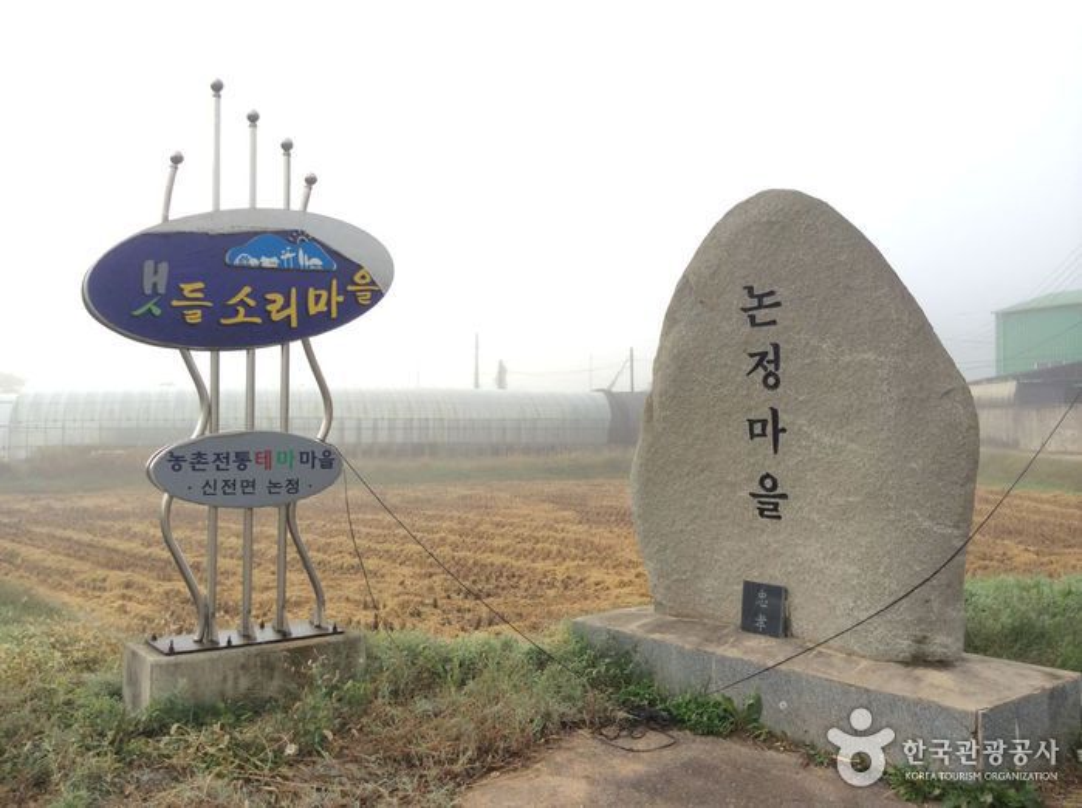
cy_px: 404
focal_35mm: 33
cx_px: 541
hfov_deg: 55.4
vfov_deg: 42.8
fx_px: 1030
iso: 32
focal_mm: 3.3
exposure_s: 1/583
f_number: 2.4
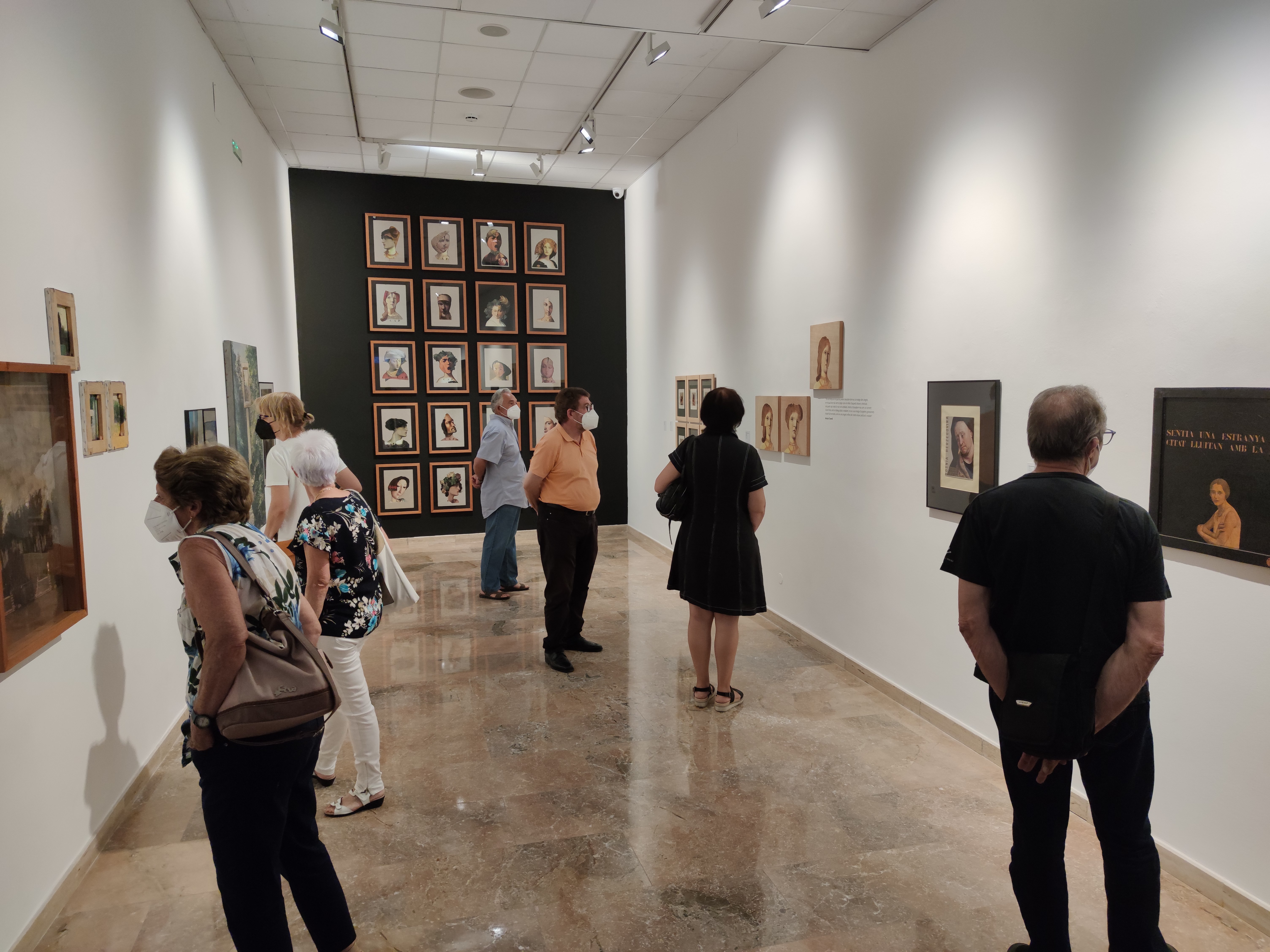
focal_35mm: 24
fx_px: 881
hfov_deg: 71.6
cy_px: 476
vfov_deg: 56.8
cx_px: 635
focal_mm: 6.72
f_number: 1.69
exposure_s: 1/100
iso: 312
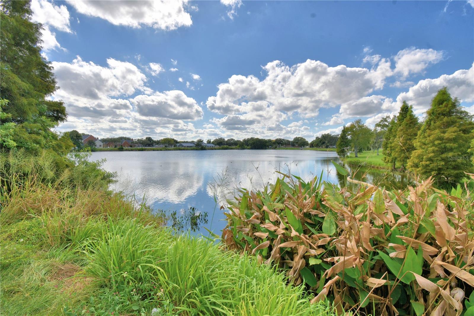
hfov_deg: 96.7
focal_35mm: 16
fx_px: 211
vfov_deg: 73.7
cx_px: 237
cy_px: 158
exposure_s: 1/250
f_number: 13
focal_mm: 11
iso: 100
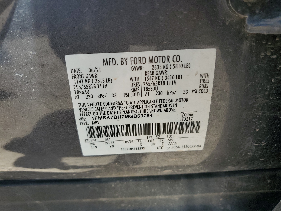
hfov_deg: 67.3
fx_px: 211
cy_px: 106
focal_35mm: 26
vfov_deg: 53.1
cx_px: 140
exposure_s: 1/1429
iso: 50
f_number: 1.5
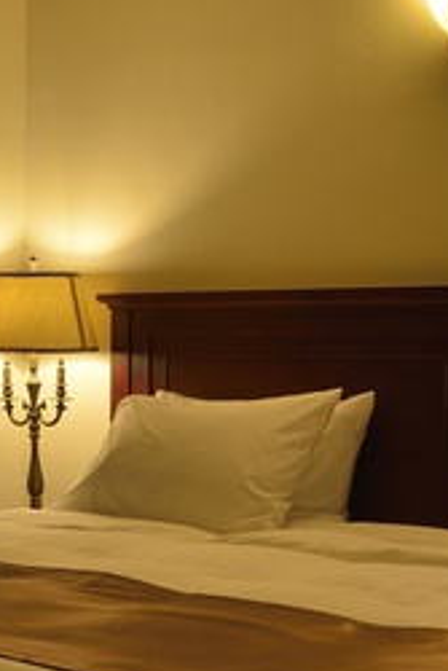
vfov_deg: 29.2
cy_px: 386
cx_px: 35
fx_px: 1286
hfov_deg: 19.4
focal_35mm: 69
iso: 100
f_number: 11
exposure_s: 1
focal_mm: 24
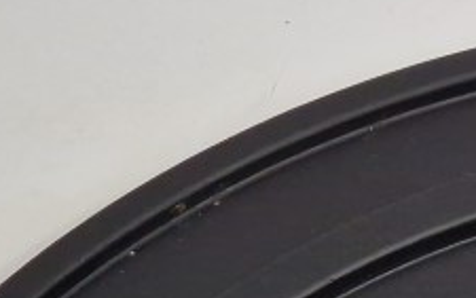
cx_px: 853
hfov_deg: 6.2
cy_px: 273
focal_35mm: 333
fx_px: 4323
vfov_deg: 3.9
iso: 50
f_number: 2.4
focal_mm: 7.9
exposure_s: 1/138
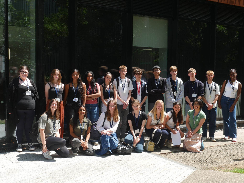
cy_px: 92
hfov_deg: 39.6
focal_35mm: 48
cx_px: 122
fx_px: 339
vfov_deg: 30.3
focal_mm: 24
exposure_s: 1/160
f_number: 8
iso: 200
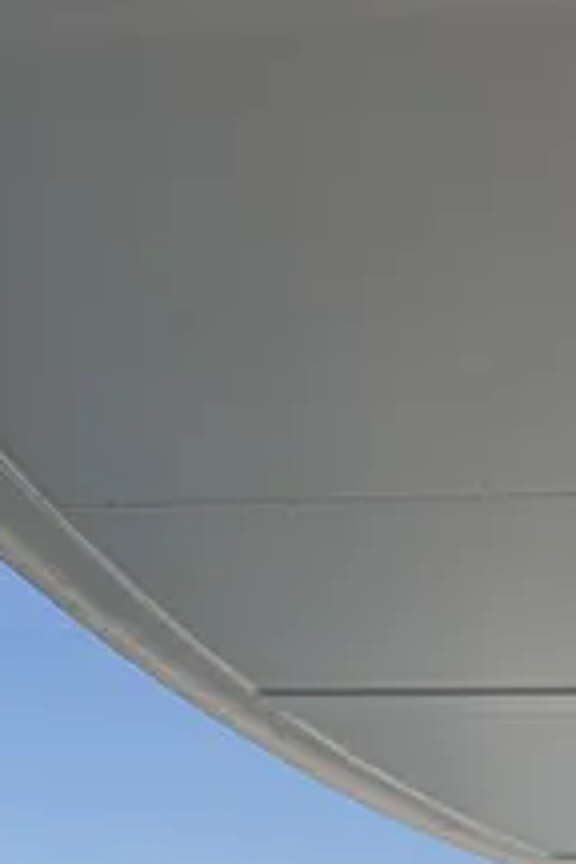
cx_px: 204
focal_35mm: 81
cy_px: 1340
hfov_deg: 16.8
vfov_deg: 20.8
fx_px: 1944
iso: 25
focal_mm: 2.22
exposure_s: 1/2024
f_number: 2.2
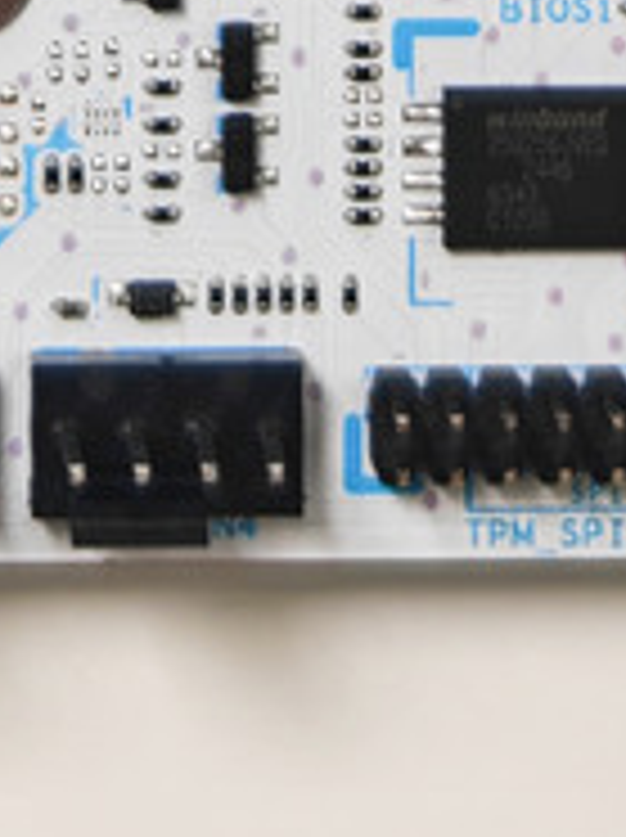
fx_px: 6356
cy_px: -1368
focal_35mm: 263
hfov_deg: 5.6
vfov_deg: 7.0
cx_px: 167
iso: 80
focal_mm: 8.67
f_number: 1.8
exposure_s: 1/120
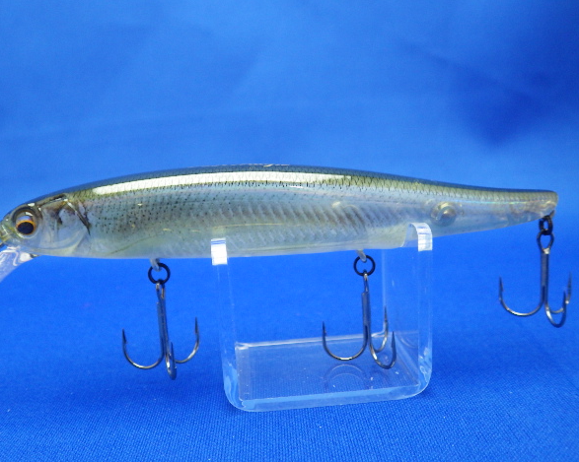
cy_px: 227
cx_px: 266
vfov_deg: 44.5
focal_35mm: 33
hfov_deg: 54.2
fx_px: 565
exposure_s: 1/45
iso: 400
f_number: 2.3
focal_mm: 5.5
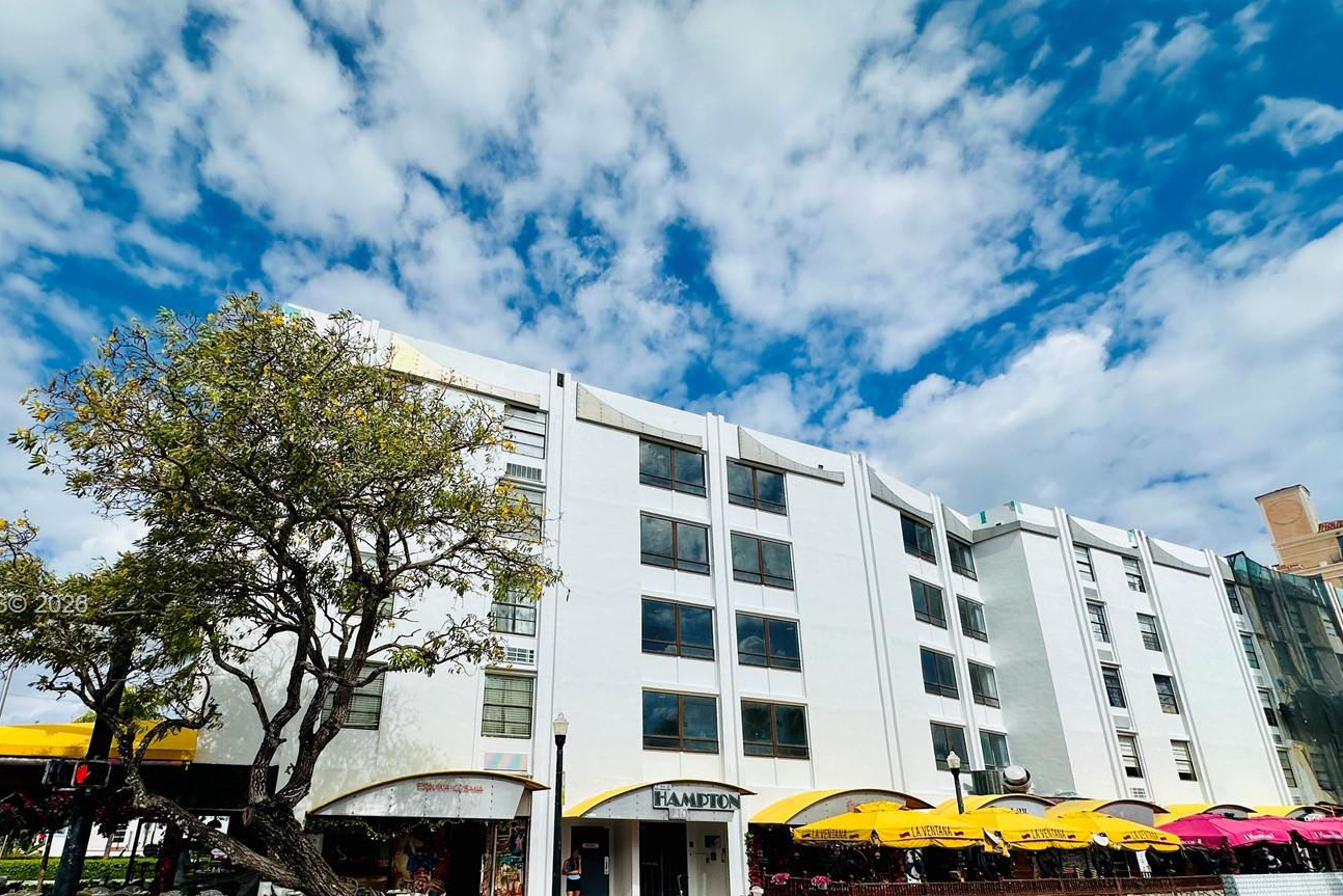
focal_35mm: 18
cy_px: 606
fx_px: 672
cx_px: 596
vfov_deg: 65.4
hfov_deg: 89.6
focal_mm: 2.22
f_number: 2.2
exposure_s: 1/5556
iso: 50
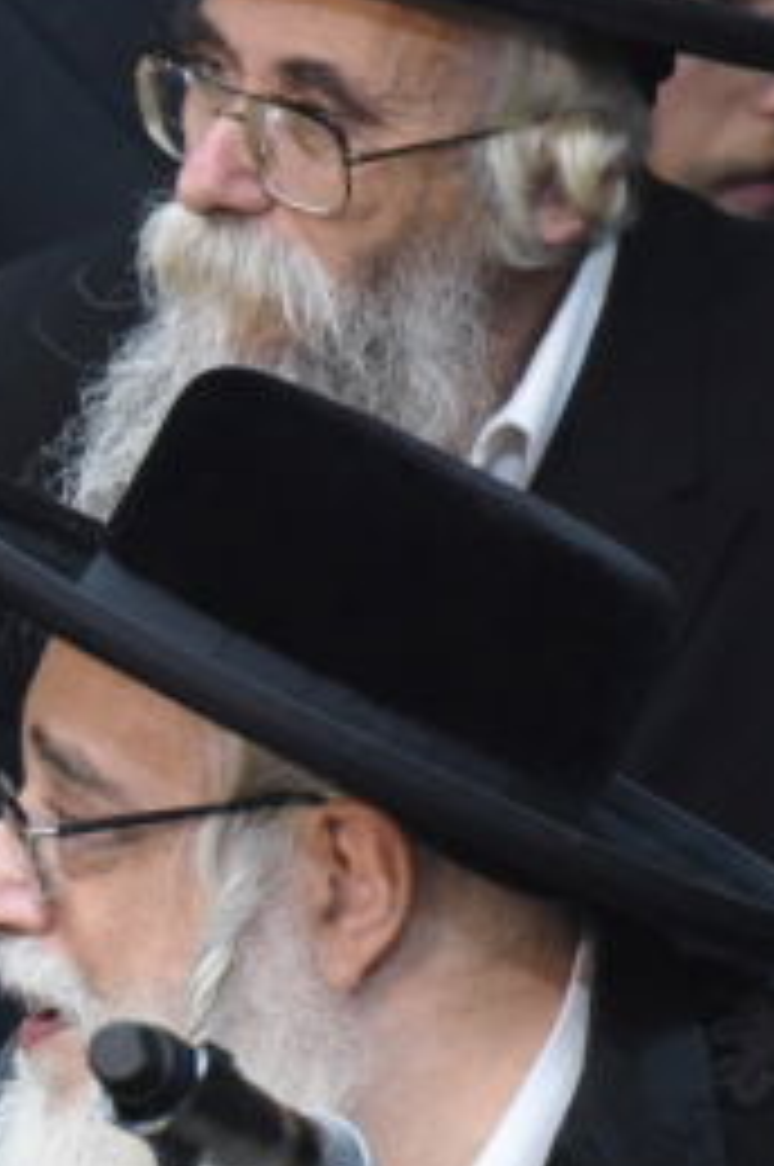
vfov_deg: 2.6
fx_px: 25609
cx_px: -824
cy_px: 786
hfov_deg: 1.7
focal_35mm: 792
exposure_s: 1/100
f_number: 3.5
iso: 3200
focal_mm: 200
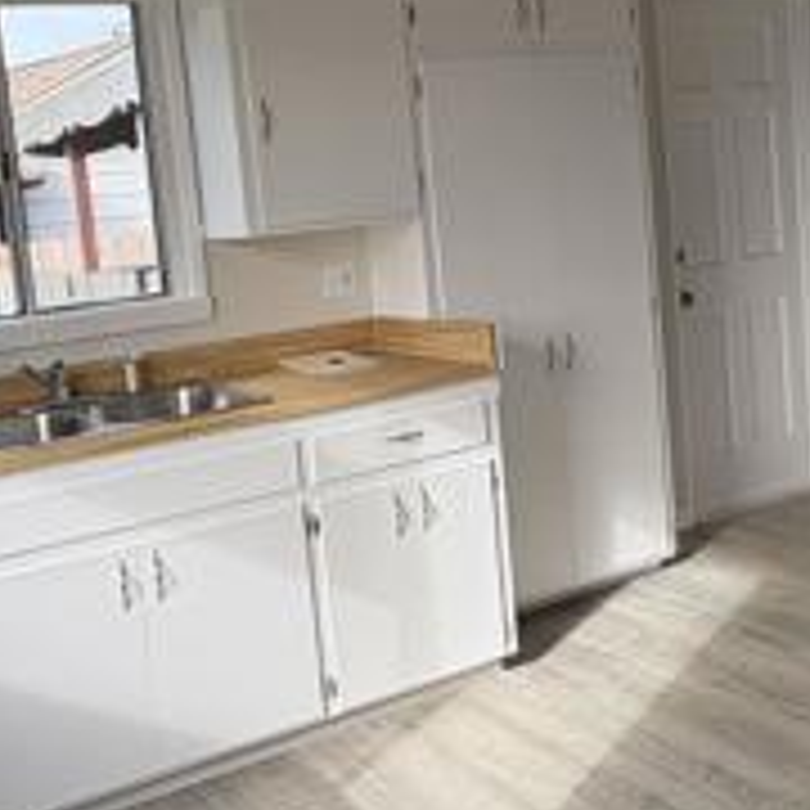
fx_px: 1165
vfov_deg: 38.2
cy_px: 333
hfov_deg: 38.3
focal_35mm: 44
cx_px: 351
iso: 64
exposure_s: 1/476
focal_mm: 2.22
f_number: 2.2
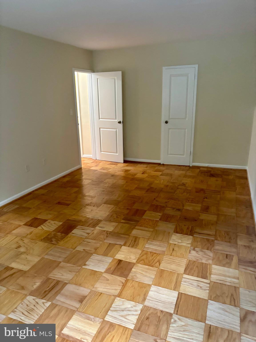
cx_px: 128
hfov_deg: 53.1
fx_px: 256
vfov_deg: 67.3
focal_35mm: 26
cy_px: 171
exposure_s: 1/60
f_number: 1.6
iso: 500
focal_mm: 5.96
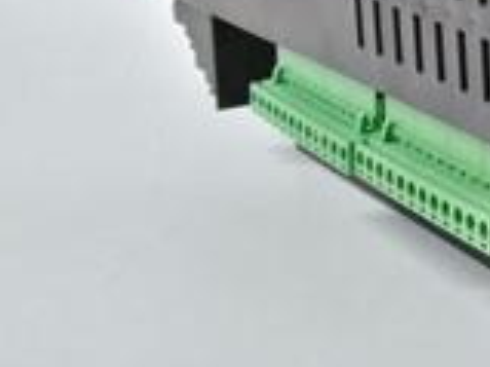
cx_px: 644
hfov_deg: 21.5
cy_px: 39
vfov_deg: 17.7
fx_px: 1160
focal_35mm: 82
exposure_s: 1/20
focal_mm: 3.63
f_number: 1.8
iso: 419
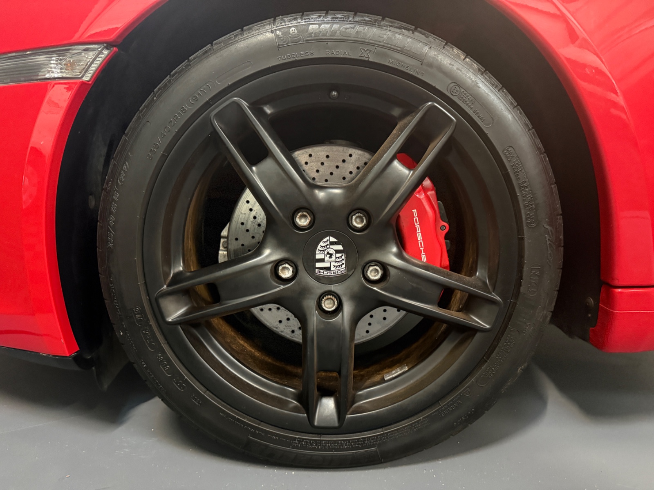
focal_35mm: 24
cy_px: 245
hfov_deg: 71.6
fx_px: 453
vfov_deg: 56.8
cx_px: 327
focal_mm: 6.76
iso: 800
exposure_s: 1/25
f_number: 1.78
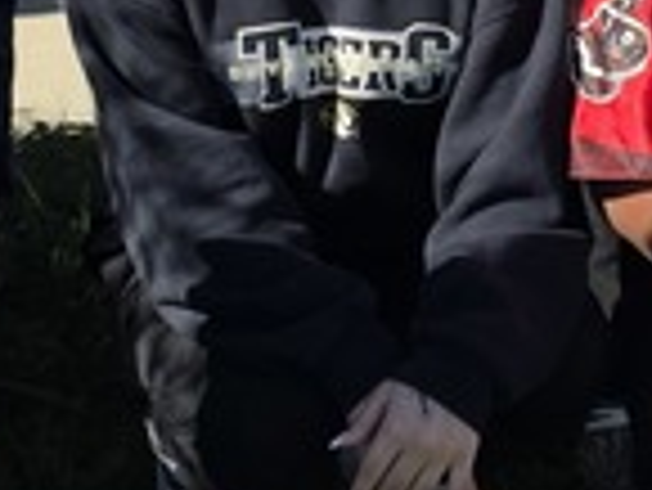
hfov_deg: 12.1
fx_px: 3054
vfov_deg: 9.0
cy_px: -198
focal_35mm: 162
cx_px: 513
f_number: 1.7
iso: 80
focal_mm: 6.3
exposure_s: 1/6809
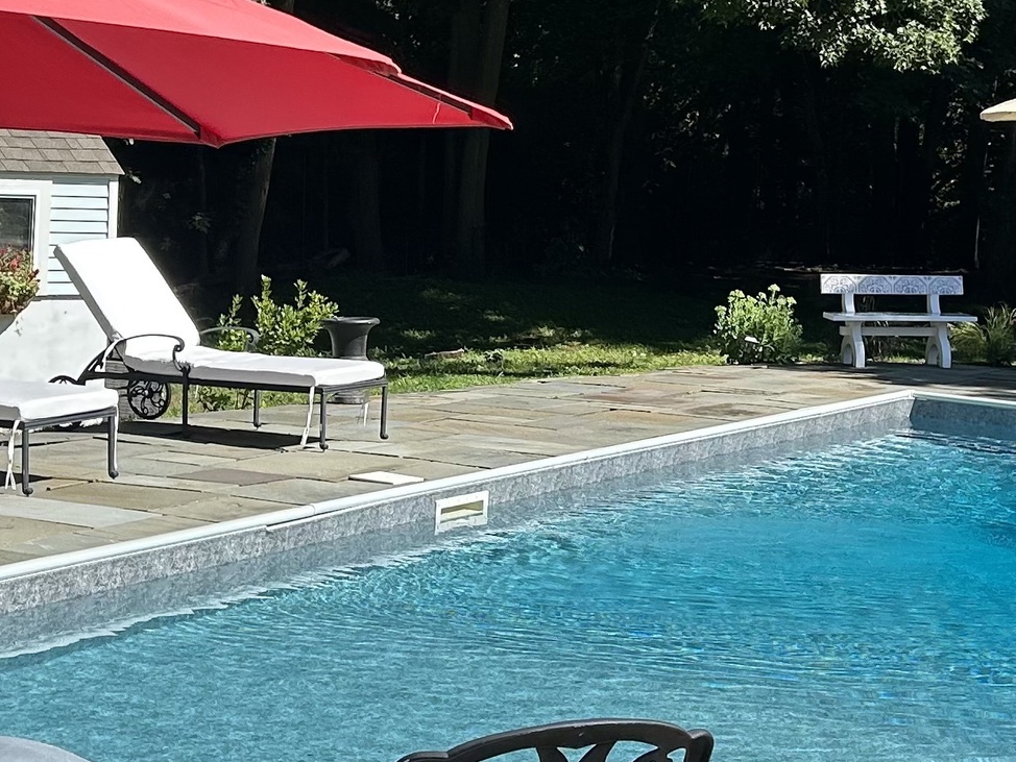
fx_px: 2407
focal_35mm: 82
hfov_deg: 23.8
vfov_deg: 17.9
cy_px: 222
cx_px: 558
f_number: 1.5
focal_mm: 5.7
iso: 50
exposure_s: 1/2915
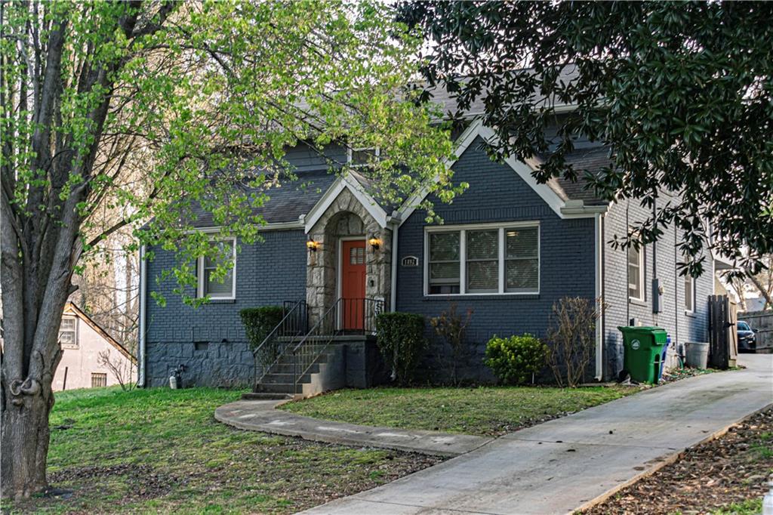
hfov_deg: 36.9
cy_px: 258
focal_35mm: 54
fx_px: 1159
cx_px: 386
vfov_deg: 25.0
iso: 200
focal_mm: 36
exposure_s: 1/100
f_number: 5.6
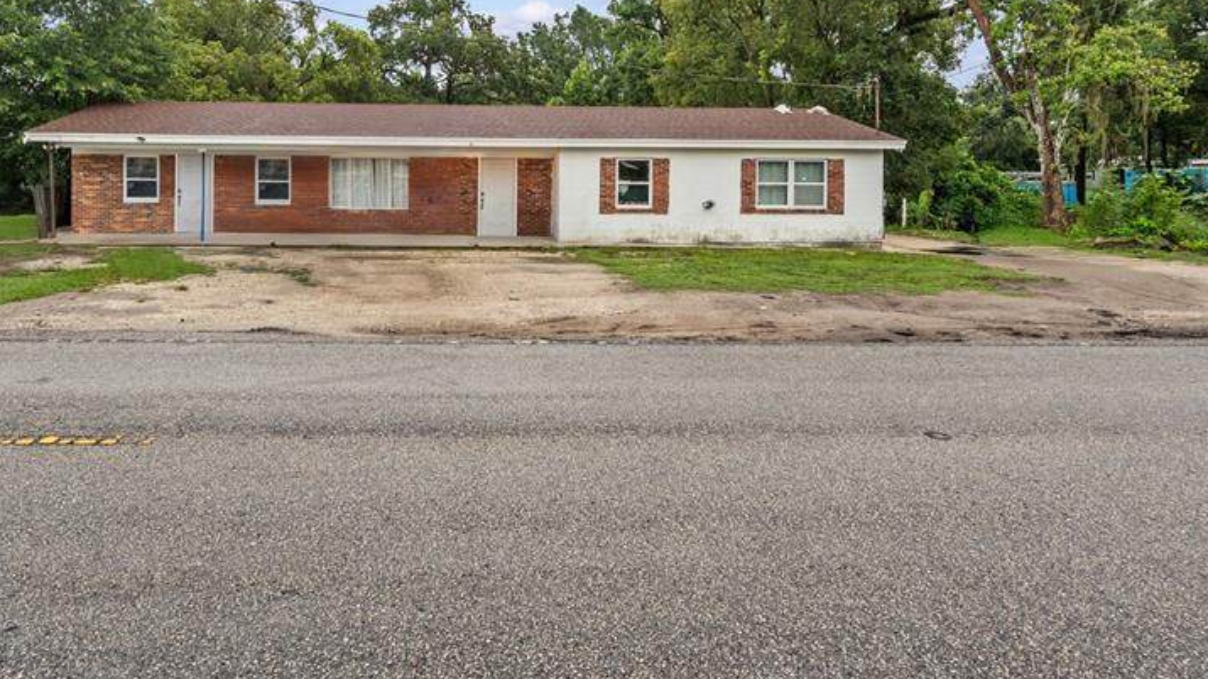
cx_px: 483
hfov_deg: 75.5
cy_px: 179
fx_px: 769
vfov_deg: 46.2
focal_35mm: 24
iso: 200
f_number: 8
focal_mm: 16
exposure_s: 1/15
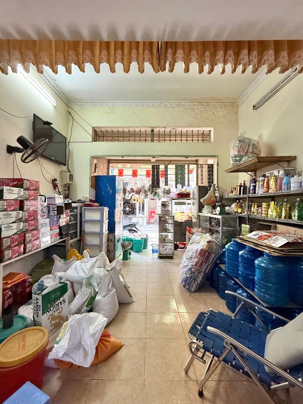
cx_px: 152
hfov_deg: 85.7
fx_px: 163
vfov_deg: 102.1
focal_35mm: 14
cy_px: 202
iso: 250
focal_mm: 2.22
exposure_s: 1/100
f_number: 2.2
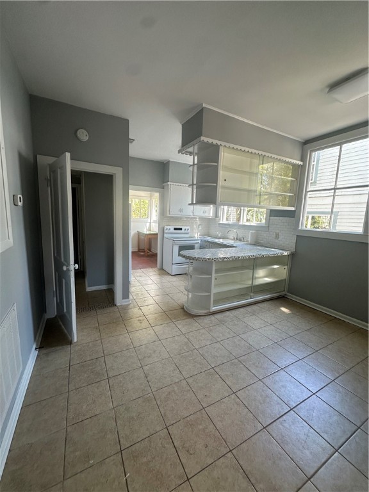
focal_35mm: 14
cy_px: 246
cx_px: 184
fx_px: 199
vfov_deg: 102.1
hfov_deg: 85.7
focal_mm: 2.22
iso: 100
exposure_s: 1/99
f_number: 2.2
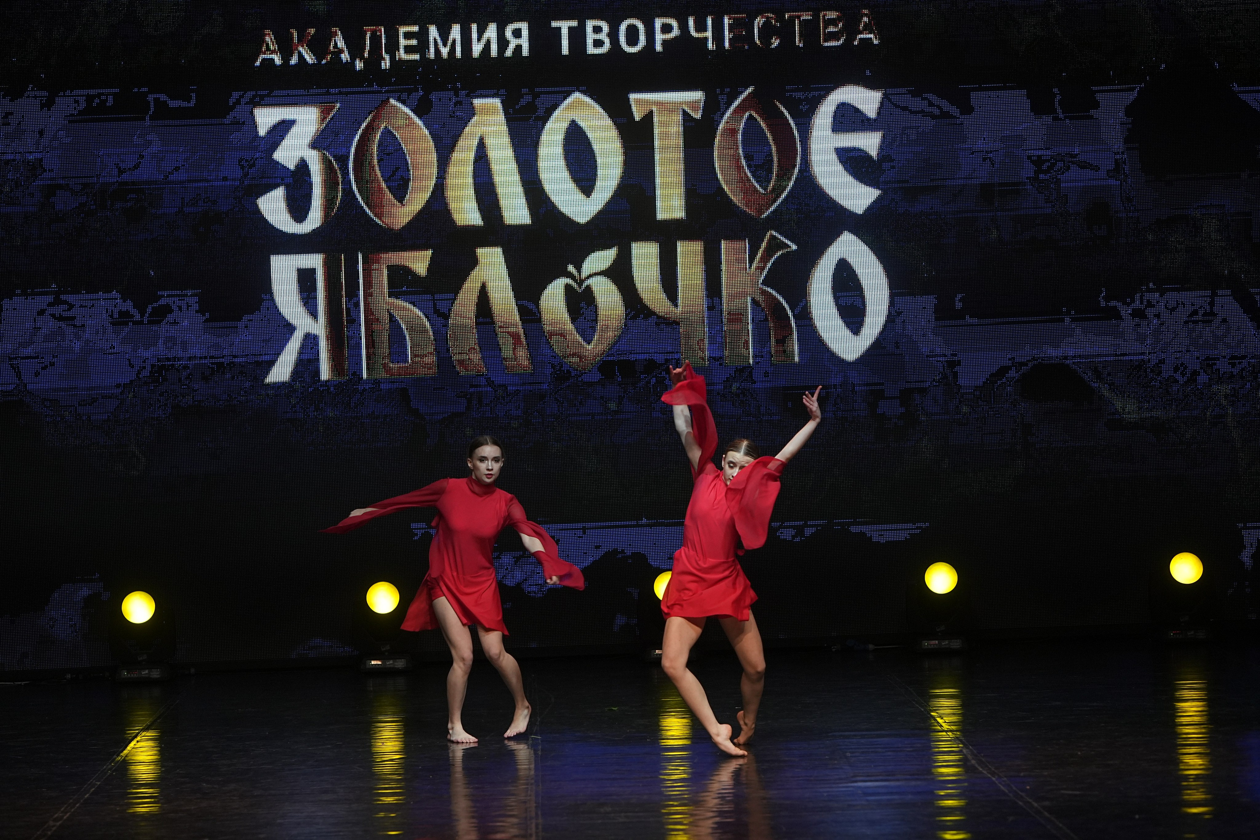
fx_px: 4725
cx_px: 630
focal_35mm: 135
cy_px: 420
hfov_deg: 15.2
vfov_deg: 10.2
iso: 1600
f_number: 4
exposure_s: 1/400
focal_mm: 135
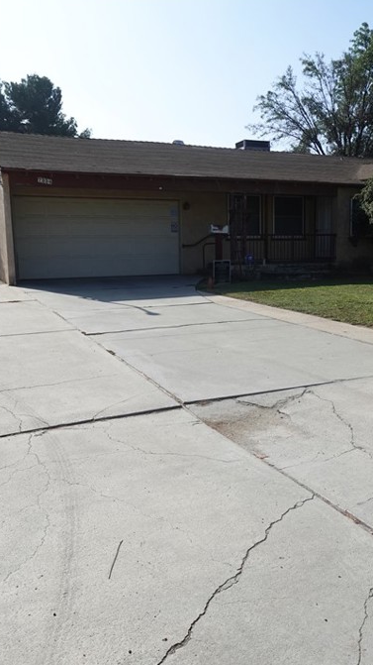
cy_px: 329
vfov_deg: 61.0
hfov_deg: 36.4
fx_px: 563
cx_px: 238
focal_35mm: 32
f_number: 2
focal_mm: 7.6
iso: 125
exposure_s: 1/4000
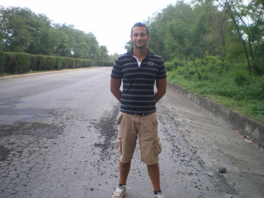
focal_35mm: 36
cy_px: 99
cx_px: 132
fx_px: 275
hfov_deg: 51.4
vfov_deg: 39.7
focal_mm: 6.3
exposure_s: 1/50
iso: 50
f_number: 3.1
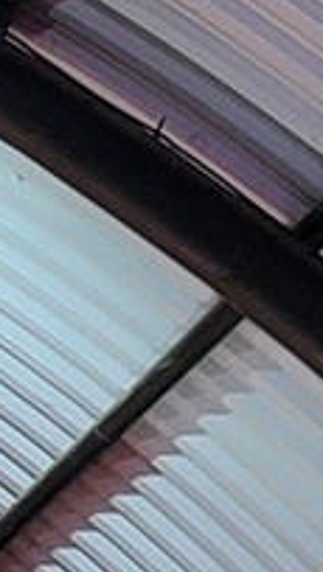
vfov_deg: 10.6
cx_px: -1031
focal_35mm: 192
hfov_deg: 5.4
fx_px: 2919
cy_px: 991
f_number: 1.8
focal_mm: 5
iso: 200
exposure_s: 1/50
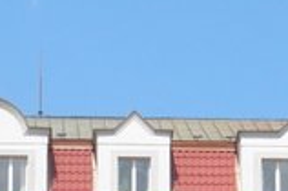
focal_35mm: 311
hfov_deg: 6.6
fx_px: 2485
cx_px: 55
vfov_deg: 4.3
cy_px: 467
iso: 80
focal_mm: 10.4
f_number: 11.8
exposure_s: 1/80
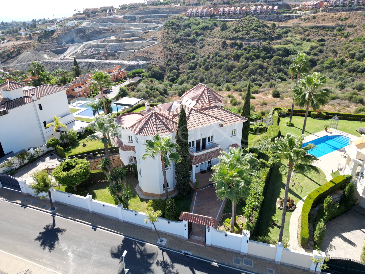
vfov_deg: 56.8
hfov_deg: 71.6
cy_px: 137
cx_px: 182
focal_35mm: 24
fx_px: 253
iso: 100
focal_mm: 6.72
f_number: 1.7
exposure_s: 1/1250
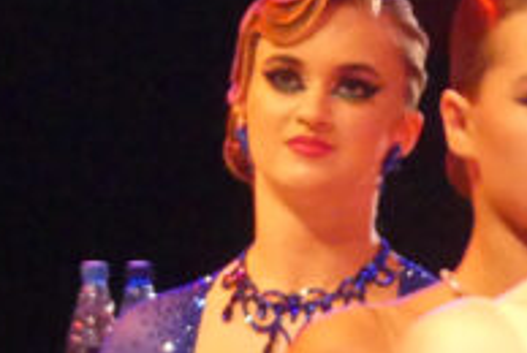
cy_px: 124
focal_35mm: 795
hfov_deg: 2.6
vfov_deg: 1.7
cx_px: 459
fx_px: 11655
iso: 2000
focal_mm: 35.6
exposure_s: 1/80
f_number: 2.8
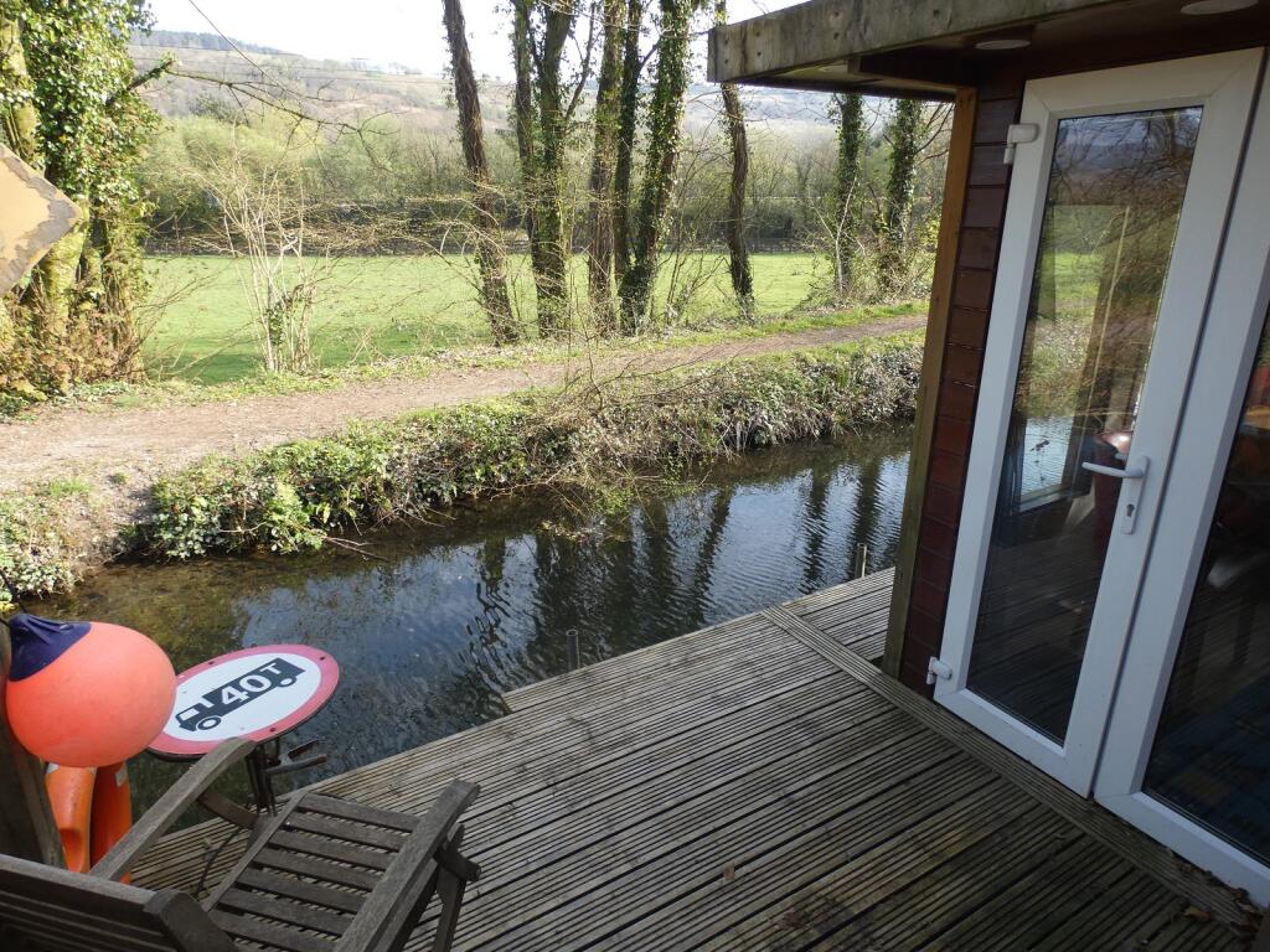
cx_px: 635
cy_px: 476
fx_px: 734
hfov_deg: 81.7
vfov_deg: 66.0
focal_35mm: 20
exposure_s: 1/200
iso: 80
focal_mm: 3.6
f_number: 2.8
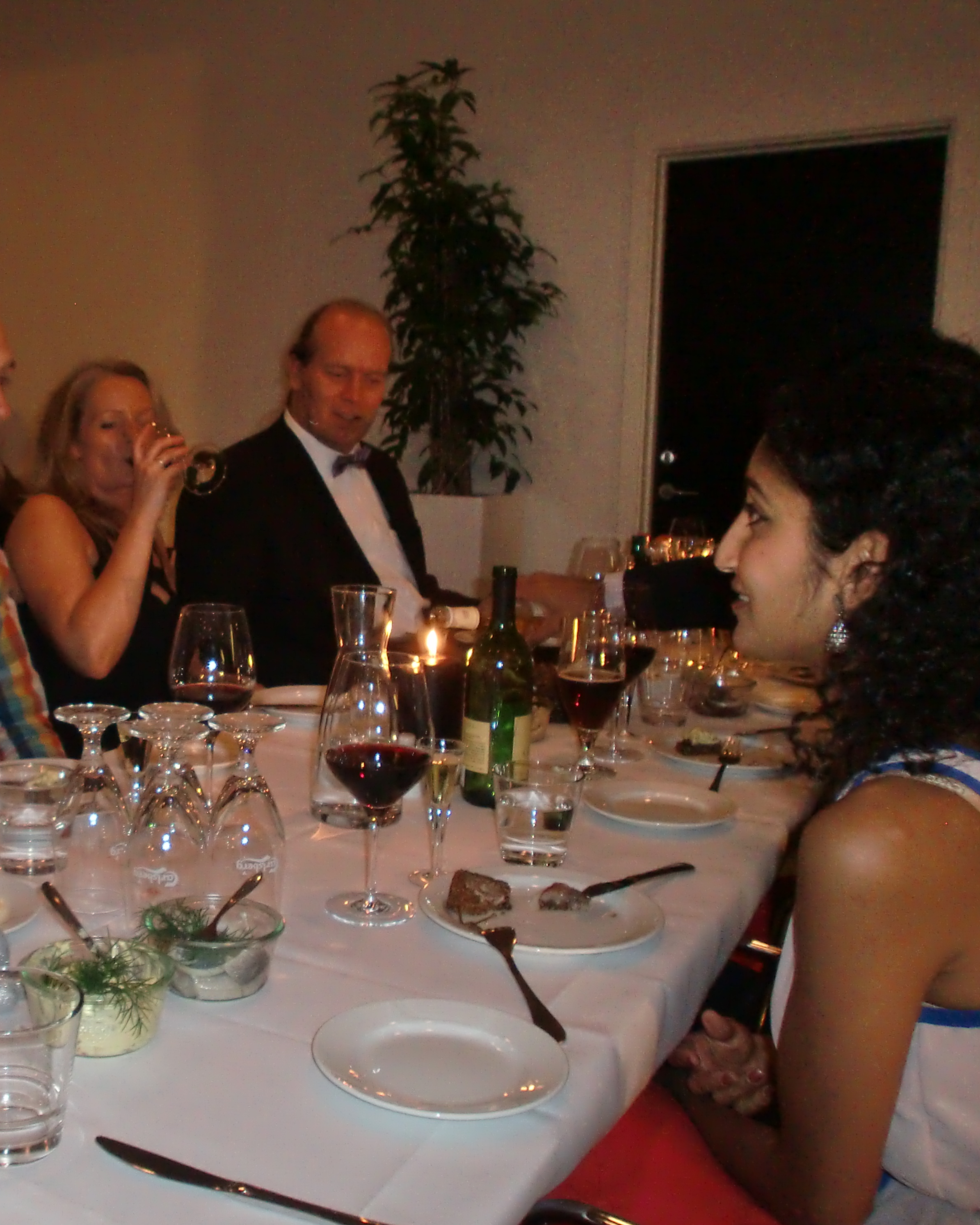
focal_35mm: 34
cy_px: 615
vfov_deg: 52.8
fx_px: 1233
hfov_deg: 41.3
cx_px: 178
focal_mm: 4.65
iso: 400
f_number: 2.6
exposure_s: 1/30
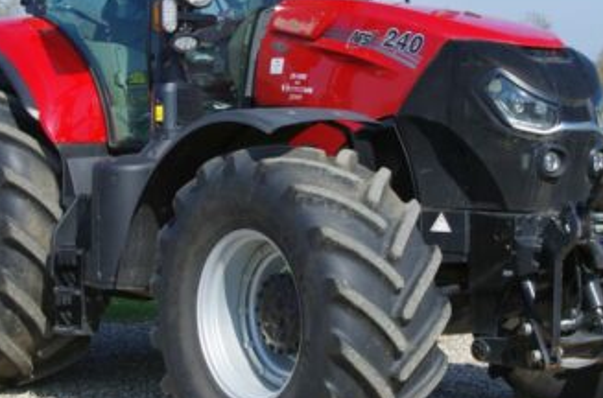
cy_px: 105
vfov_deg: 14.0
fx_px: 1620
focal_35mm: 97
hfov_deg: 21.1
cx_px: 325
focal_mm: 33
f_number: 8
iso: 100
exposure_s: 1/200
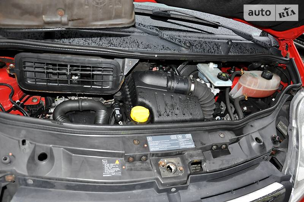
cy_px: 101
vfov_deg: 47.8
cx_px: 152
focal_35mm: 27
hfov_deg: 67.5
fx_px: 228
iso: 800
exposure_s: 1/60
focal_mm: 18
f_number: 4
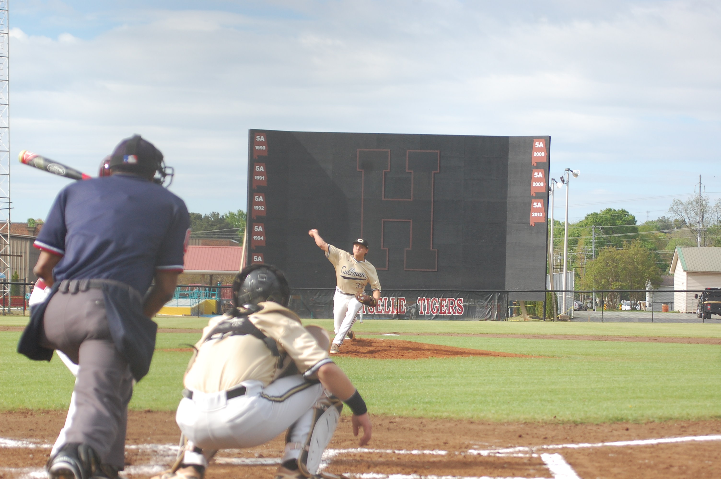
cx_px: 360
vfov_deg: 12.7
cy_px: 240
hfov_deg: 18.9
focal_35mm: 108
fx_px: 2161
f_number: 5.6
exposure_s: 1/800
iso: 400
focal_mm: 72
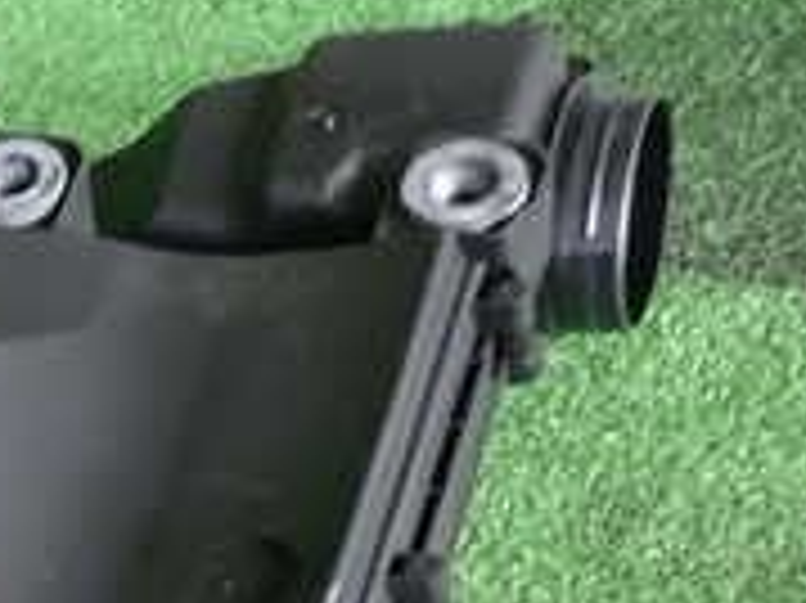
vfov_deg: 16.6
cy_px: 765
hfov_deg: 19.3
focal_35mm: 84
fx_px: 1955
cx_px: -513
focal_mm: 4.5
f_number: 2
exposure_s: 1/40
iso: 200
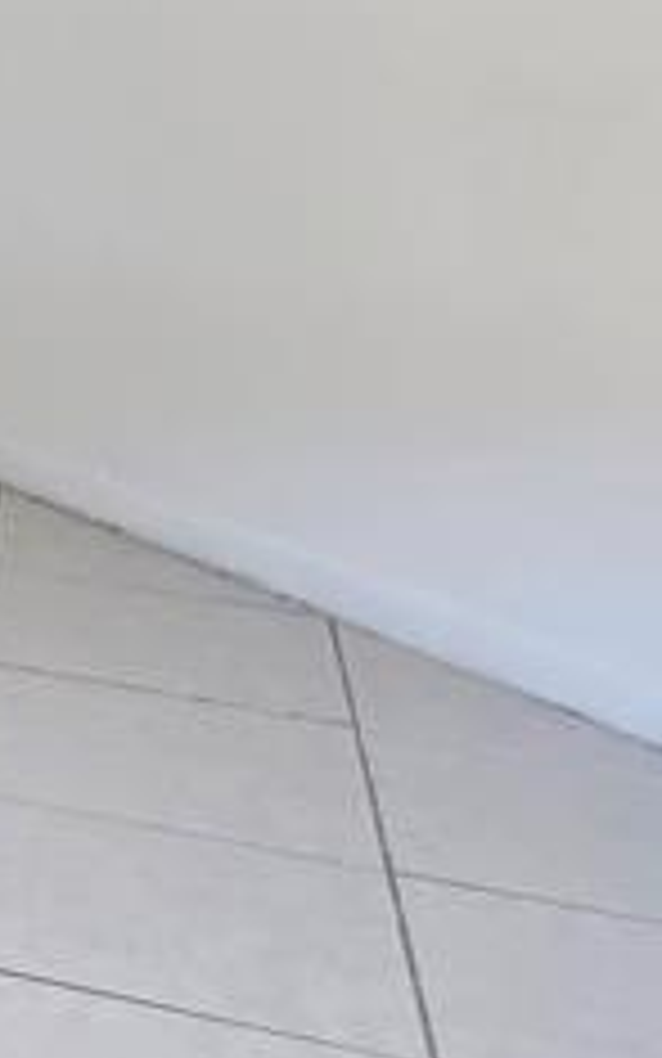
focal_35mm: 83
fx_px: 2394
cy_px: -257
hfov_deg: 12.1
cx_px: -991
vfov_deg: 22.7
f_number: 1.8
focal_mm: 5.54
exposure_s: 1/120
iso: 250
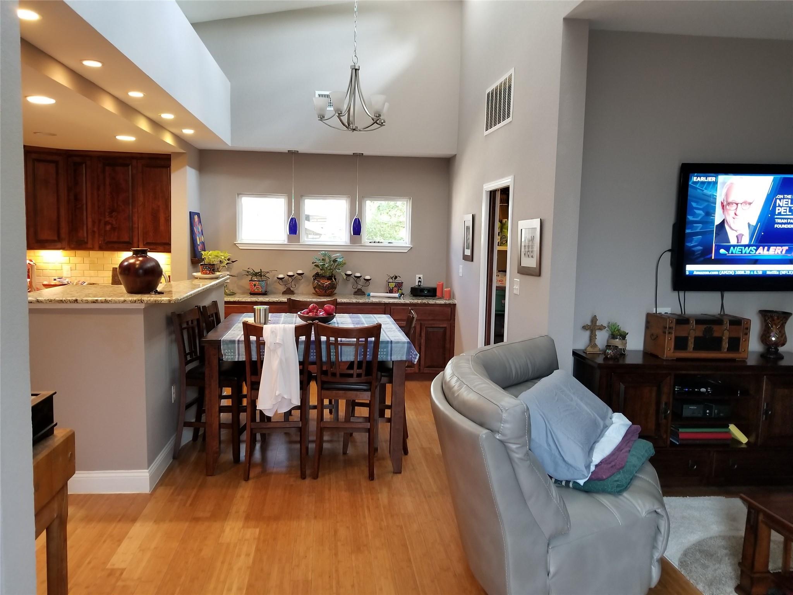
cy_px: 298
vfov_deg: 53.1
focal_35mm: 26
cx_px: 396
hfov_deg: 67.3
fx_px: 596
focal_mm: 4.25
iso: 200
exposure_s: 1/24
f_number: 1.7
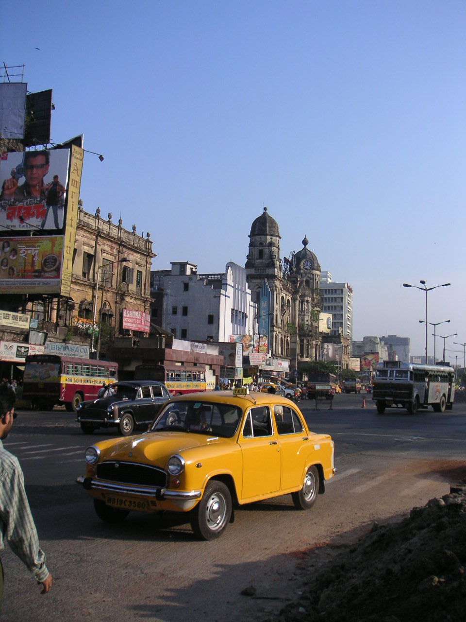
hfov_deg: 37.7
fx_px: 682
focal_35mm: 38
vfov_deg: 49.0
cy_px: 311
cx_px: 233
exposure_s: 1/750
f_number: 2.8
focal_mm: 6
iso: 50
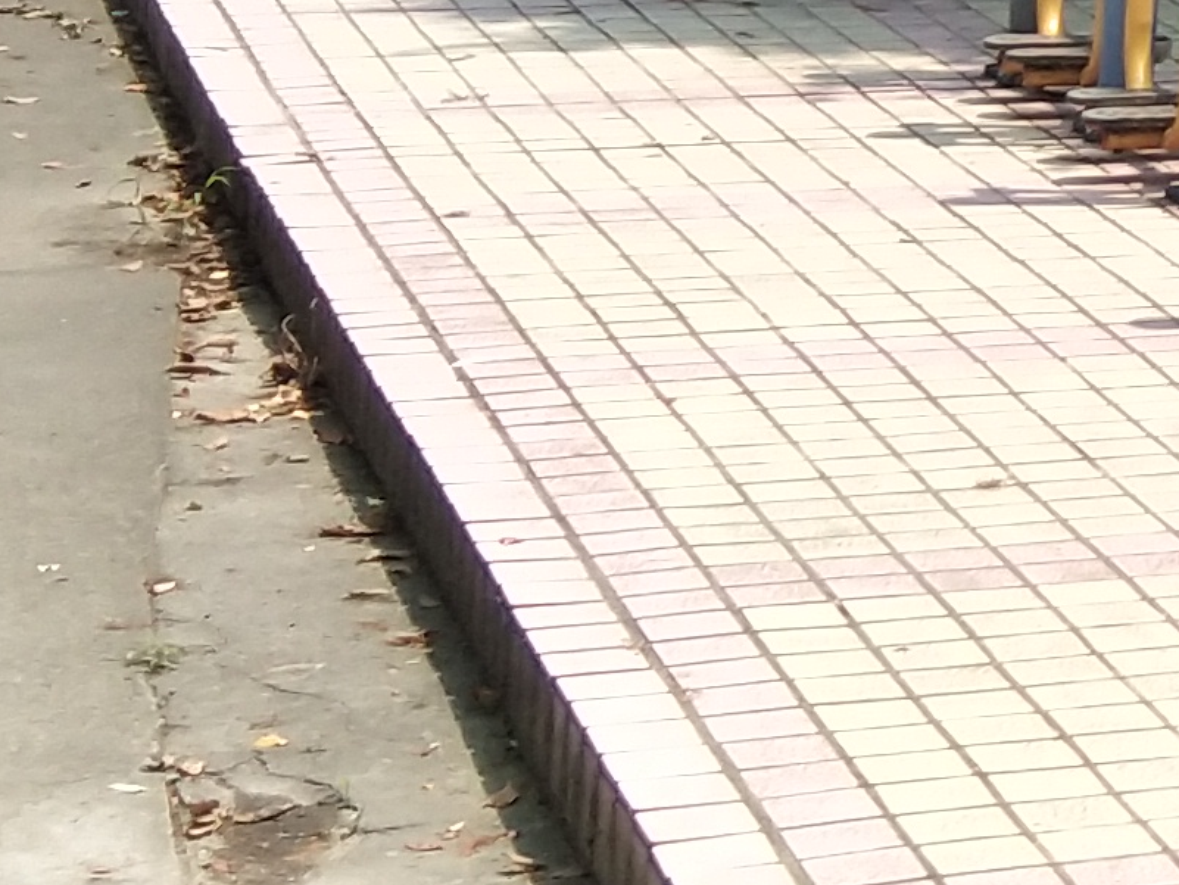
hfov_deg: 10.8
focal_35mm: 161
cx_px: 2648
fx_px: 5484
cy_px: -495
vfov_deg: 9.0
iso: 50
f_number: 2.2
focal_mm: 3.69
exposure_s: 1/539
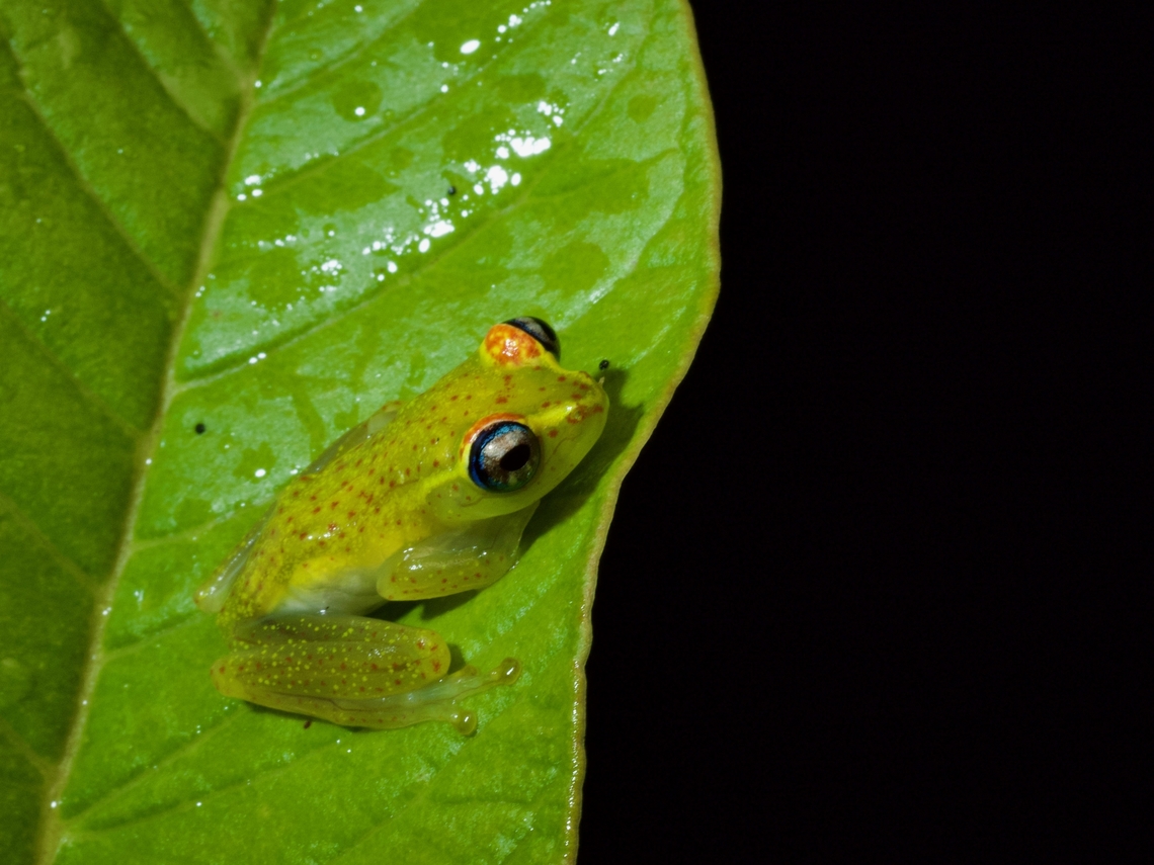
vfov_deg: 12.3
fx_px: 4000
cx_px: 577
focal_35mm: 120
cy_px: 432
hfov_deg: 16.4
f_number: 16
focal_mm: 60
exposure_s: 1/60
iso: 400
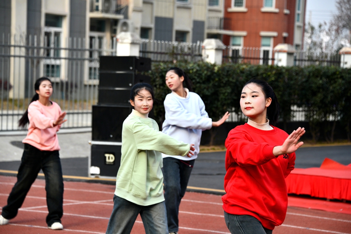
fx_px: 1316
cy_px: 117
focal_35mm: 135
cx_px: 176
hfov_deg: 15.2
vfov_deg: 10.2
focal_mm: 135
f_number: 6.3
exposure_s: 1/320
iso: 200
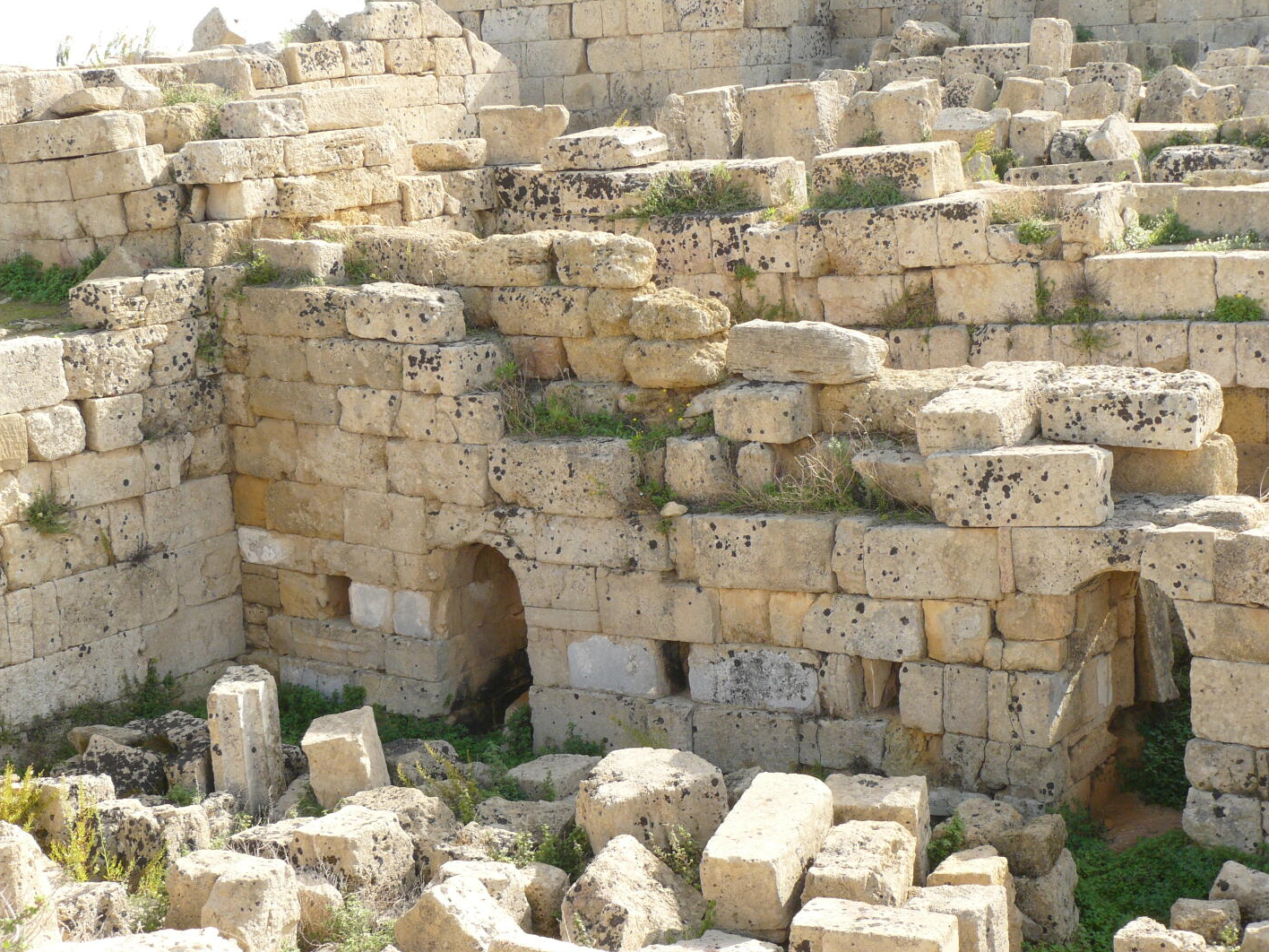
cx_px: 635
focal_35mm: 60
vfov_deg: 24.4
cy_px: 480
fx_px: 2200
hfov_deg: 32.2
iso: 100
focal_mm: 9.9
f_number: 5.6
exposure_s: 1/100
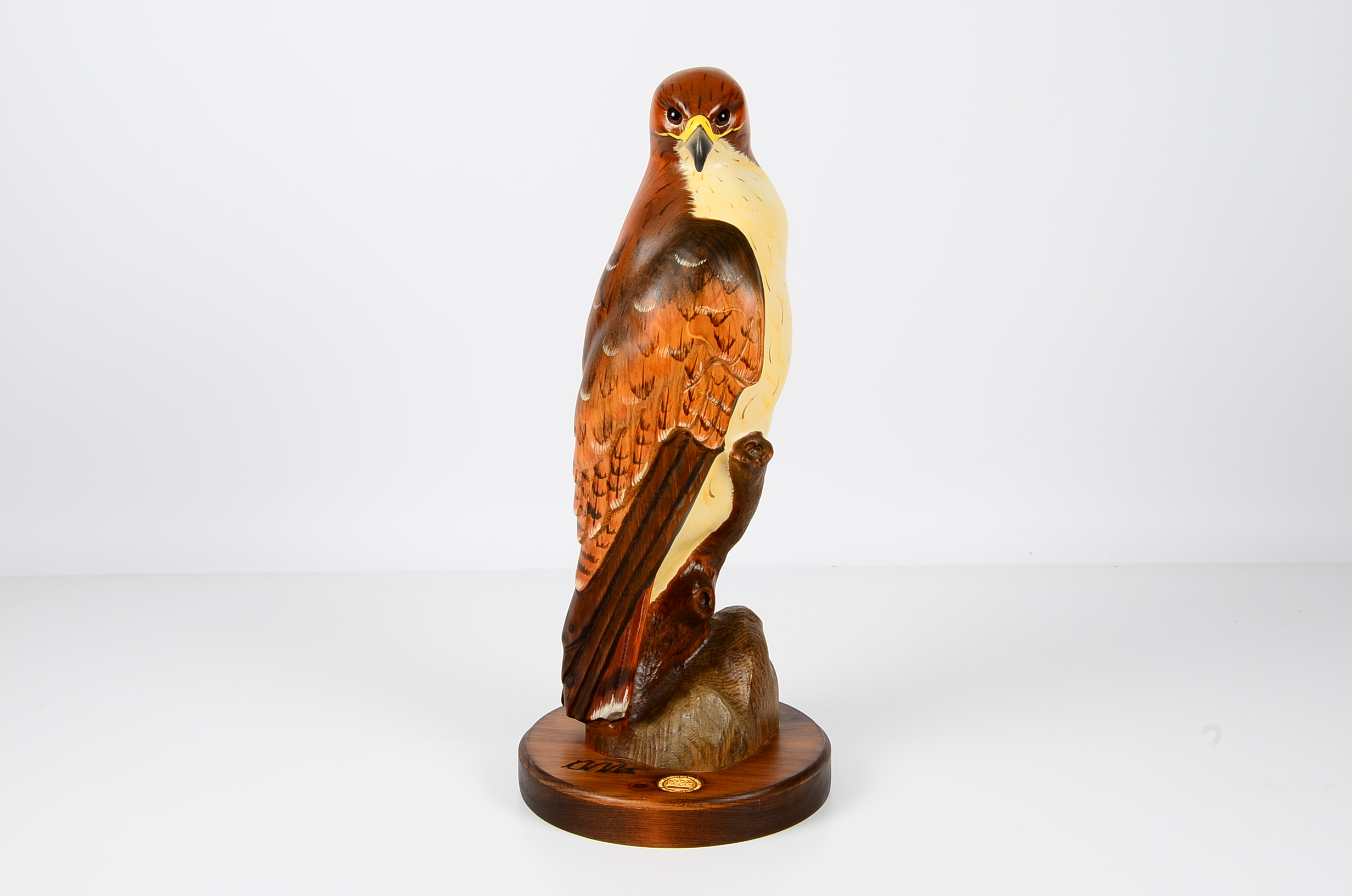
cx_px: 676
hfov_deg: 35.1
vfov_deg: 23.7
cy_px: 448
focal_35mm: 57
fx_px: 2136
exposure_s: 1/160
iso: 100
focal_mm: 38
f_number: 16
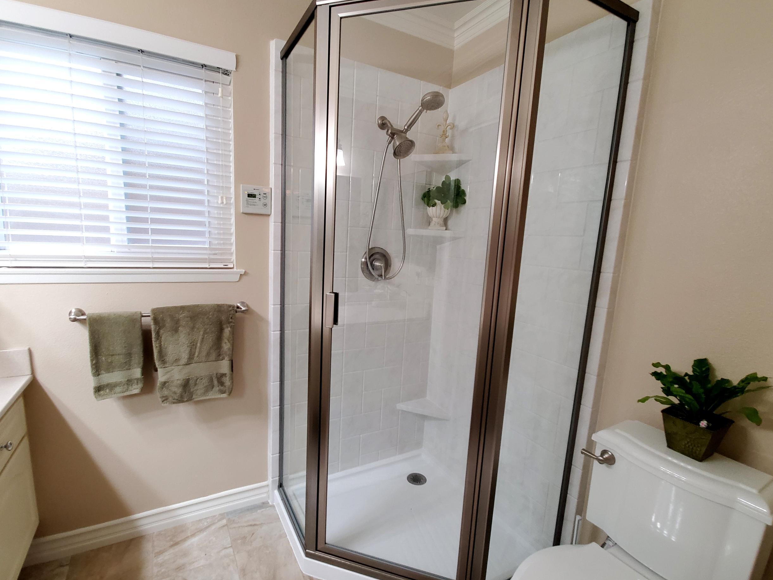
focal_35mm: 16
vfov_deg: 78.1
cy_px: 299
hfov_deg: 94.4
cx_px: 369
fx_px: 357
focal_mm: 1.8
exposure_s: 1/60
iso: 320
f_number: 2.2
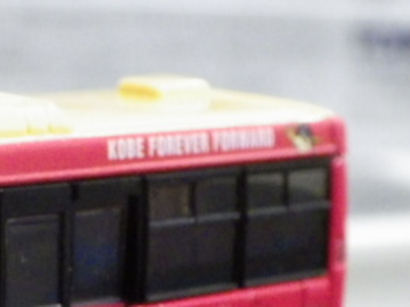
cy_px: 372
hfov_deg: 7.7
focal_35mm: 255
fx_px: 3019
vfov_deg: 5.8
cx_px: -70
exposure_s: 1/30
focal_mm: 18.4
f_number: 4.6
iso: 1600
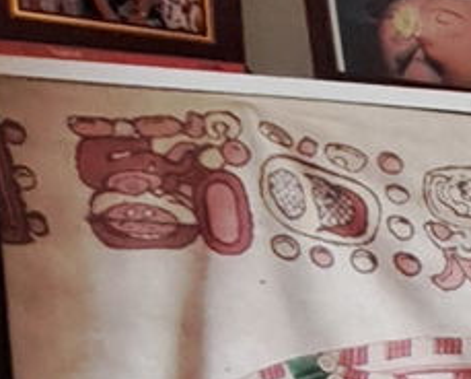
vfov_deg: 11.5
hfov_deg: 10.2
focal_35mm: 118
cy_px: 806
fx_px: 1648
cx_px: 1524
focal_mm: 1.74
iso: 320
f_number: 2.2
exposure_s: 1/25
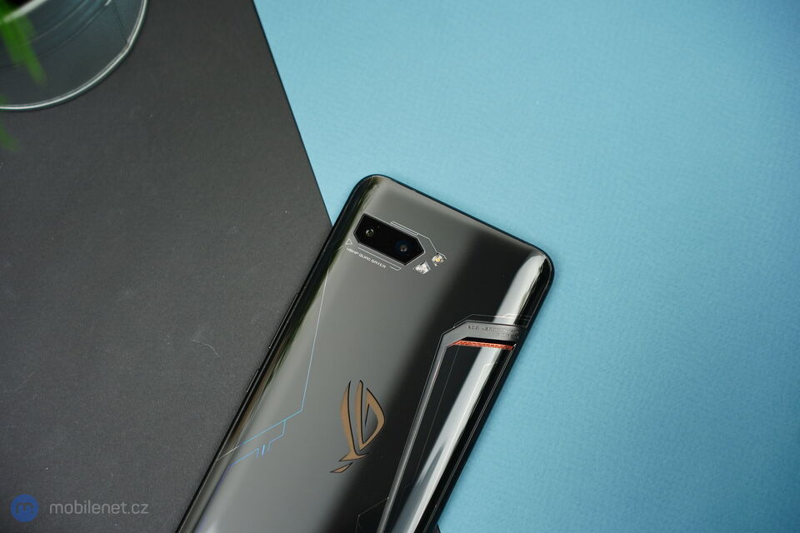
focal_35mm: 55
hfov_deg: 36.2
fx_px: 1222
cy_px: 266
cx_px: 400
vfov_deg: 24.6
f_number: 3.5
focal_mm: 55
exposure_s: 1/200
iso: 320
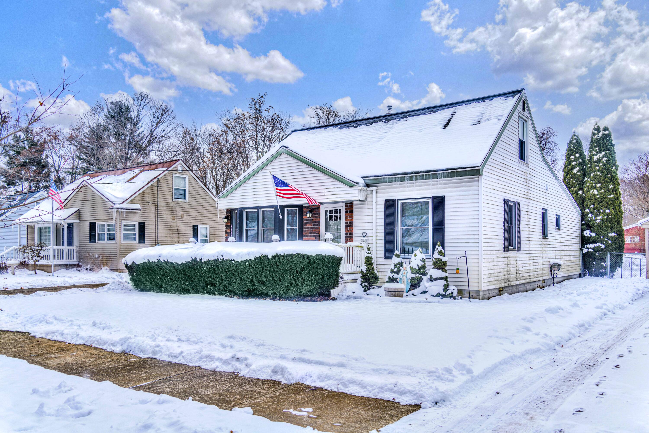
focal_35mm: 28
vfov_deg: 46.4
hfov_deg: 65.5
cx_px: 324
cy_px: 216
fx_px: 505
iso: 200
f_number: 2.8
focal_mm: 28
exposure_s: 1/1600
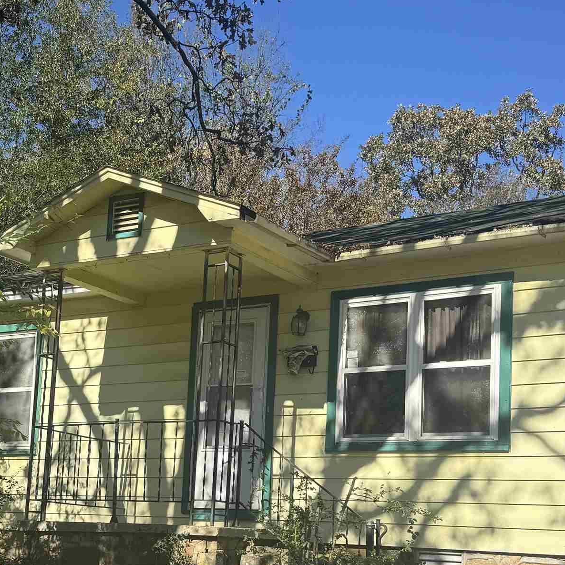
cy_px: 434
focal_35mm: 55
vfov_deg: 30.5
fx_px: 1016
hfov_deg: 31.0
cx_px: 212
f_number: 1.78
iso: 80
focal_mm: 6.76
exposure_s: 1/2710
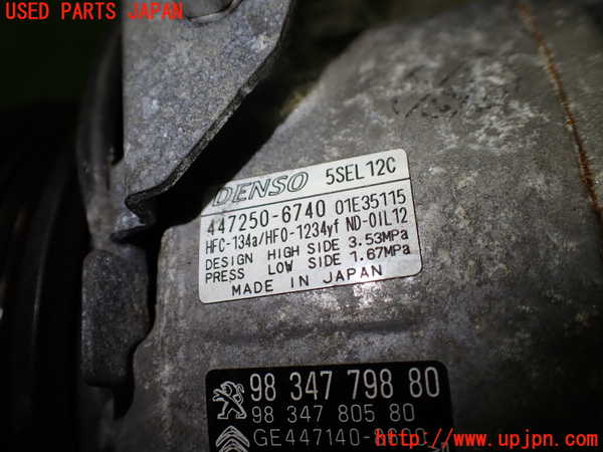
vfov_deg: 46.8
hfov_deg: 60.0
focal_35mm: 30
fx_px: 523
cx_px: 302
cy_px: 226
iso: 100
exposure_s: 1/200
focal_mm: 5.4
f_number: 2.3
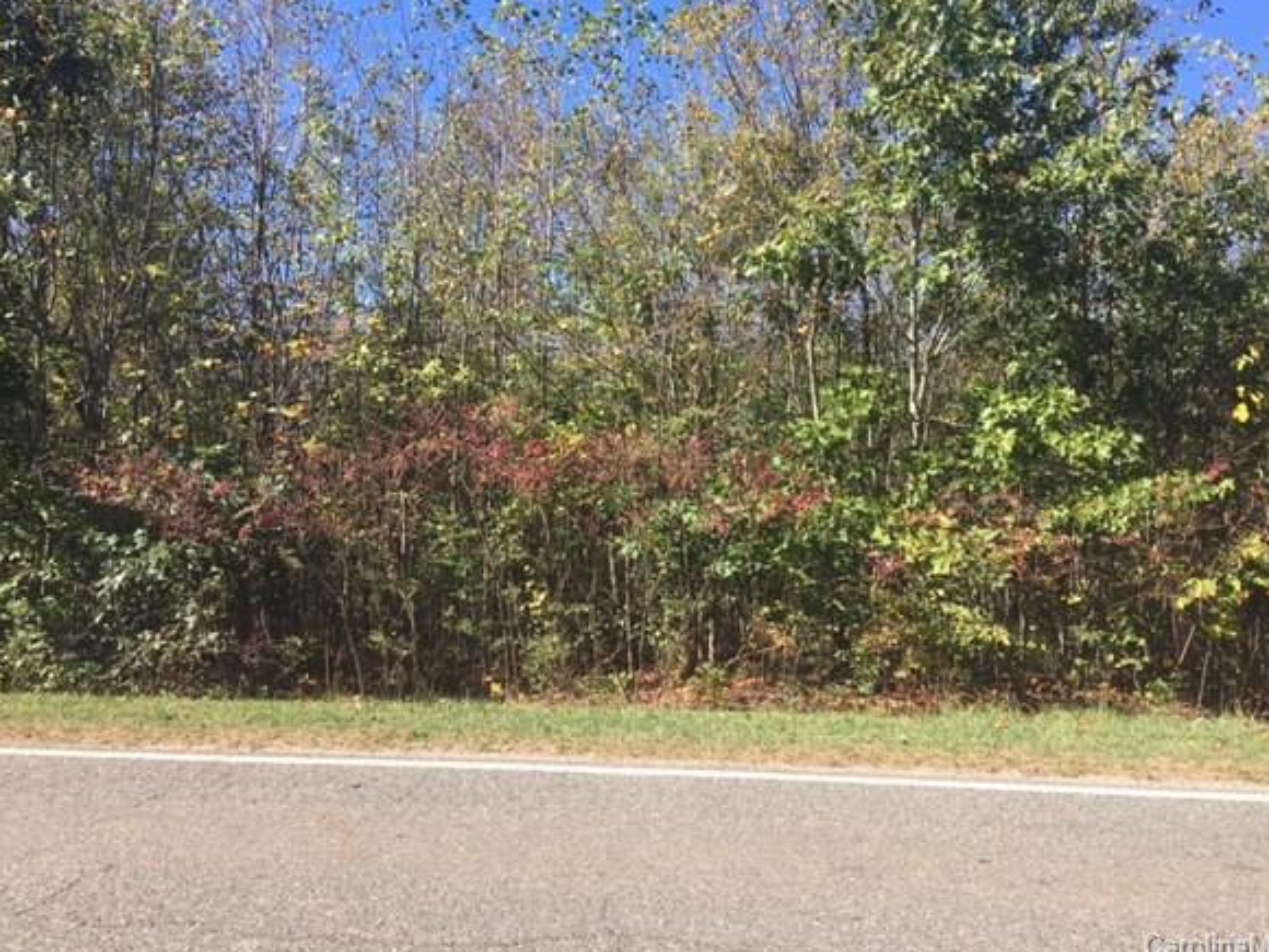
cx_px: 694
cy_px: 440
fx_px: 1173
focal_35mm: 32
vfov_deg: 44.1
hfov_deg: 56.7
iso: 25
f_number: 2.2
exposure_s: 1/610
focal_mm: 4.15
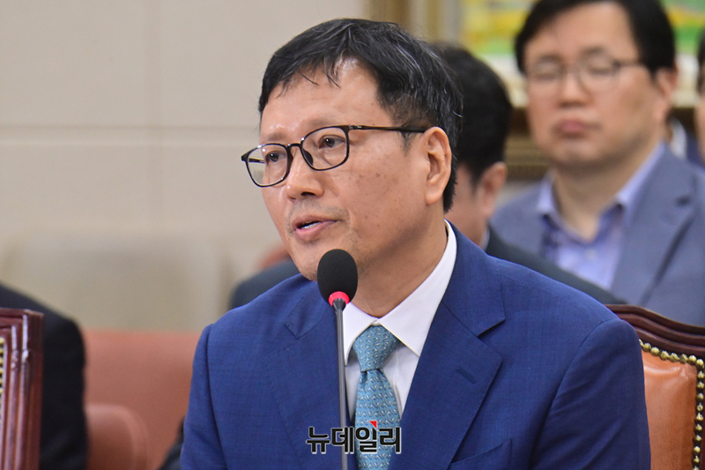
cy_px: 235
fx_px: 7831
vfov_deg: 3.4
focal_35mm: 400
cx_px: 352
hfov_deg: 5.2
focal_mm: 400
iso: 6400
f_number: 8
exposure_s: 1/250
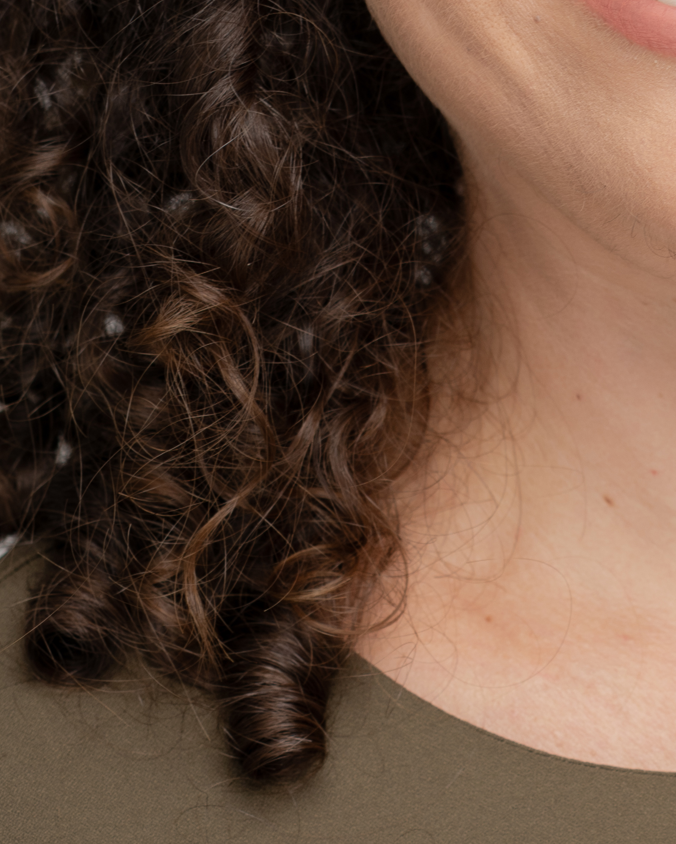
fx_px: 9503
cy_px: 589
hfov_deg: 4.1
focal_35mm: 380
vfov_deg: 5.1
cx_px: 726
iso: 50
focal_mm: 85
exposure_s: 1/125
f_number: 5.6
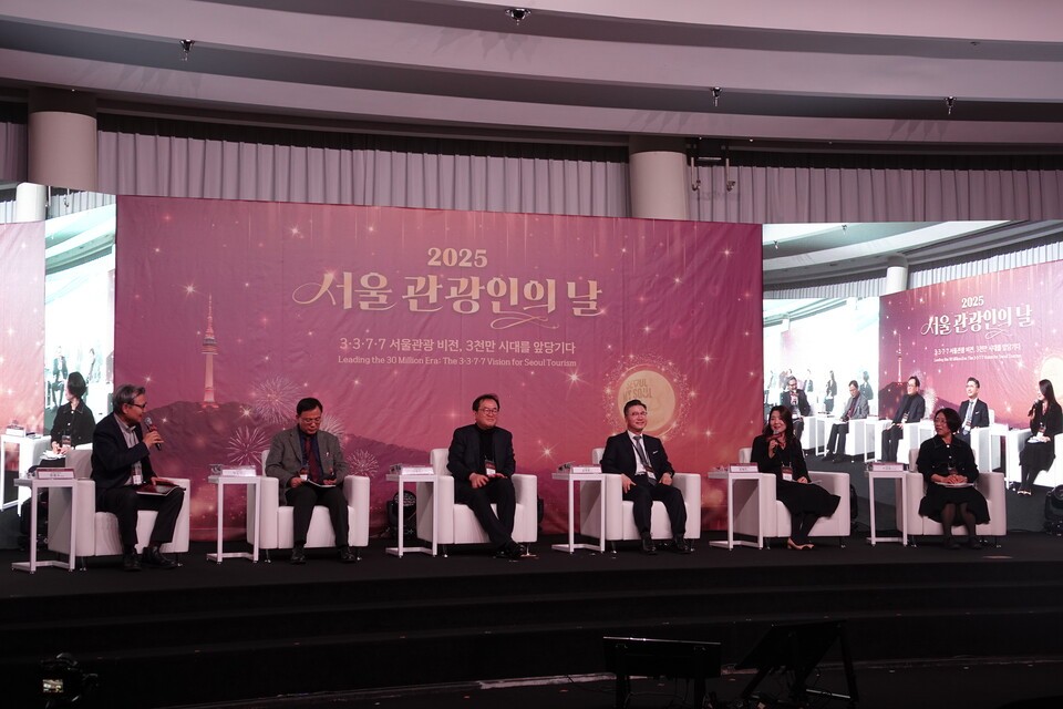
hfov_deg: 41.1
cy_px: 354
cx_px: 532
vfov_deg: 28.1
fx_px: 1417
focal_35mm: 48
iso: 320
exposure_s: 1/50
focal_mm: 17.55
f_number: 3.2
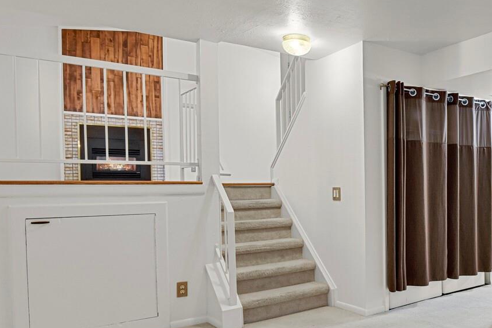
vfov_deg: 40.9
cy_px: 198
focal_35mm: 32
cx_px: 409
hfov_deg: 53.8
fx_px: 437
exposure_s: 1/20
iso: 12800
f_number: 8
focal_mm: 17
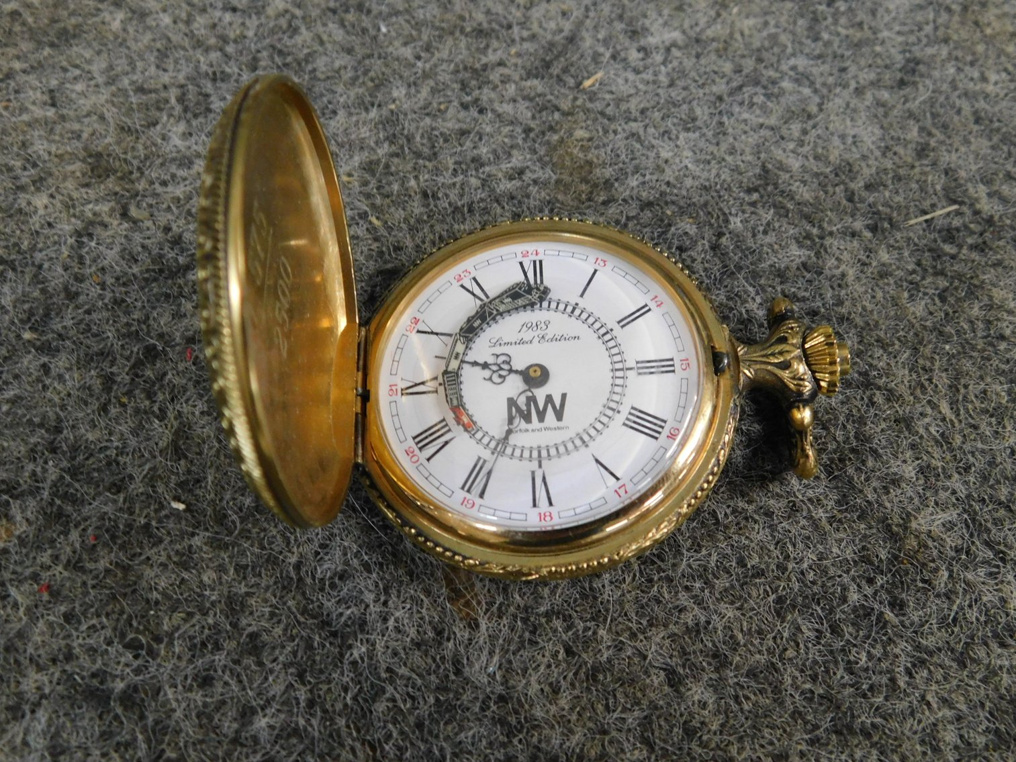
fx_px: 1057
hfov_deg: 51.4
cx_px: 508
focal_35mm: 36
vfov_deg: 39.7
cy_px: 381
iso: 400
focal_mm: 6.3
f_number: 3.5
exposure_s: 1/20
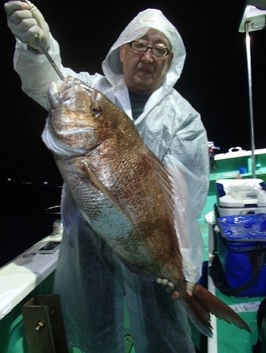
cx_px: 130
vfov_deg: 61.6
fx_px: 297
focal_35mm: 29
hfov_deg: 48.3
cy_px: 179
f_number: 3.9
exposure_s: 1/30
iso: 400
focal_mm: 5
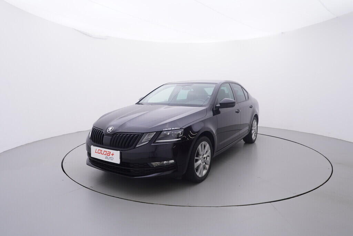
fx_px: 221
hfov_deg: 77.3
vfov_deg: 56.2
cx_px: 176
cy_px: 118
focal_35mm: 22
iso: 200
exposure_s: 1/80
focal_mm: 15
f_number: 5
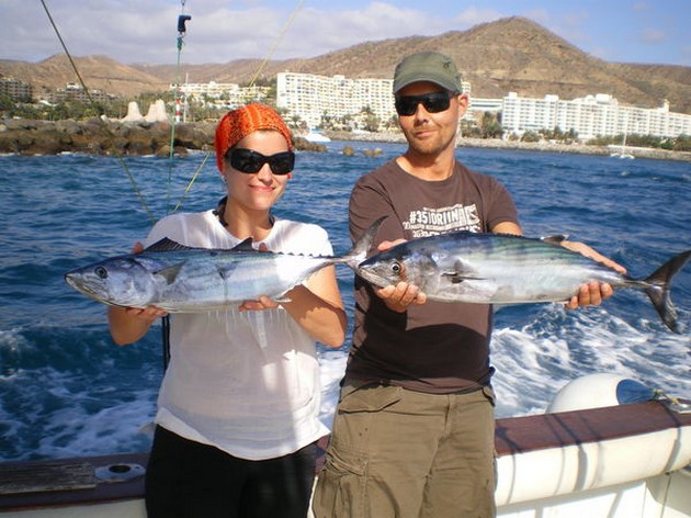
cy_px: 259
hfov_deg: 51.4
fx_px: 718
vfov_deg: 39.6
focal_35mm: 36
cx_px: 346
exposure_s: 1/400
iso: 50
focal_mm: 6.3
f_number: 4.6
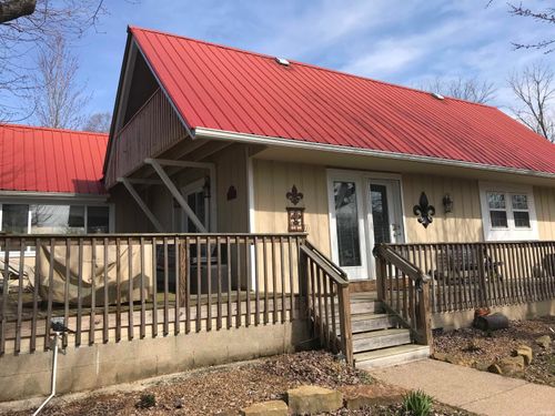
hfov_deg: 63.4
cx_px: 278
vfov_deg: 49.7
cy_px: 208
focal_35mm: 28
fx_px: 449
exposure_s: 1/1709
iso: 20
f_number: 1.8
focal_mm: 3.99
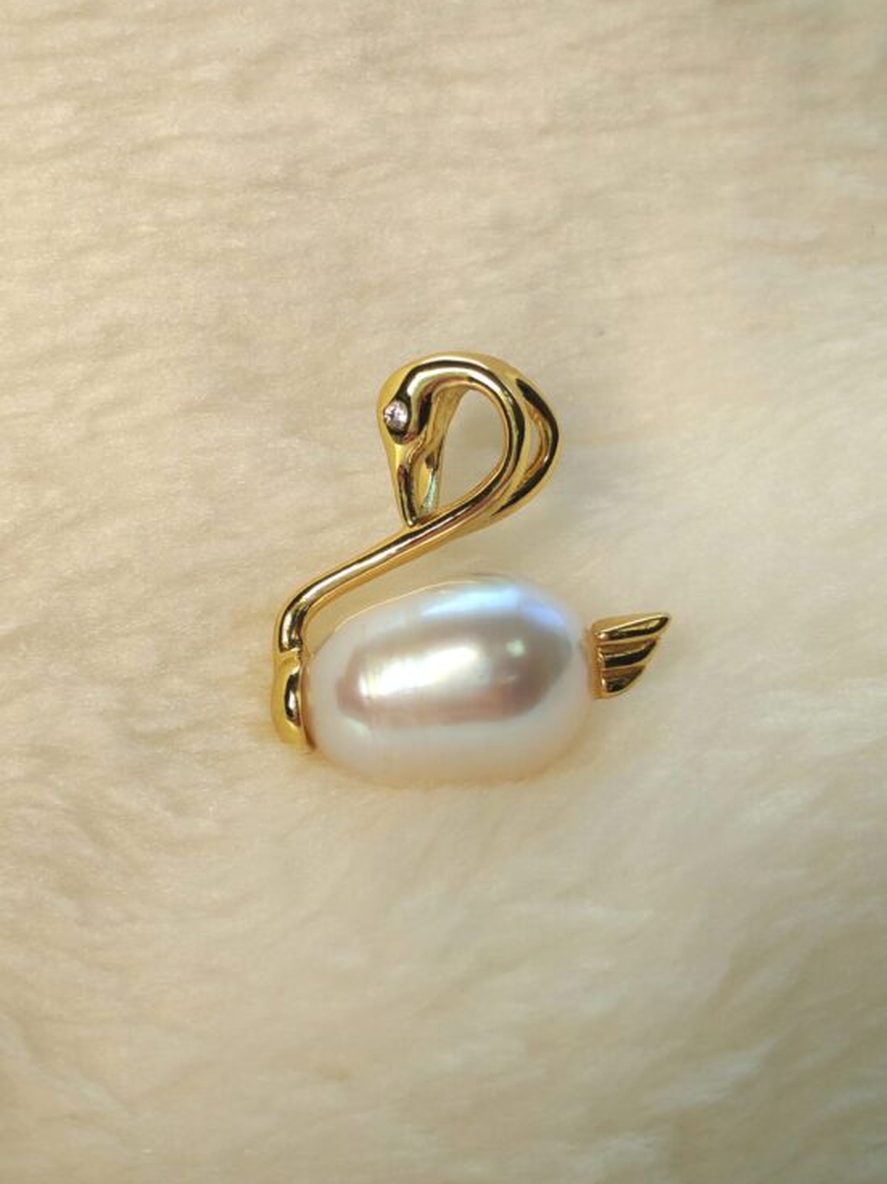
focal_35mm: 74
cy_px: 572
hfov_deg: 19.9
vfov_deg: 26.3
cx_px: 406
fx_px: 2529
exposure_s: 1/100
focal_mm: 5.52
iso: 50
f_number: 1.95
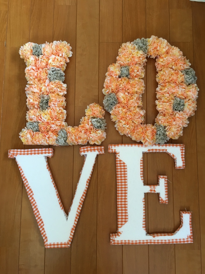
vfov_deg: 61.7
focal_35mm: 29
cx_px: 102
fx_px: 229
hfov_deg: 48.2
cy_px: 137
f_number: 2.2
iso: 64
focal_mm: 4.15
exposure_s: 1/30
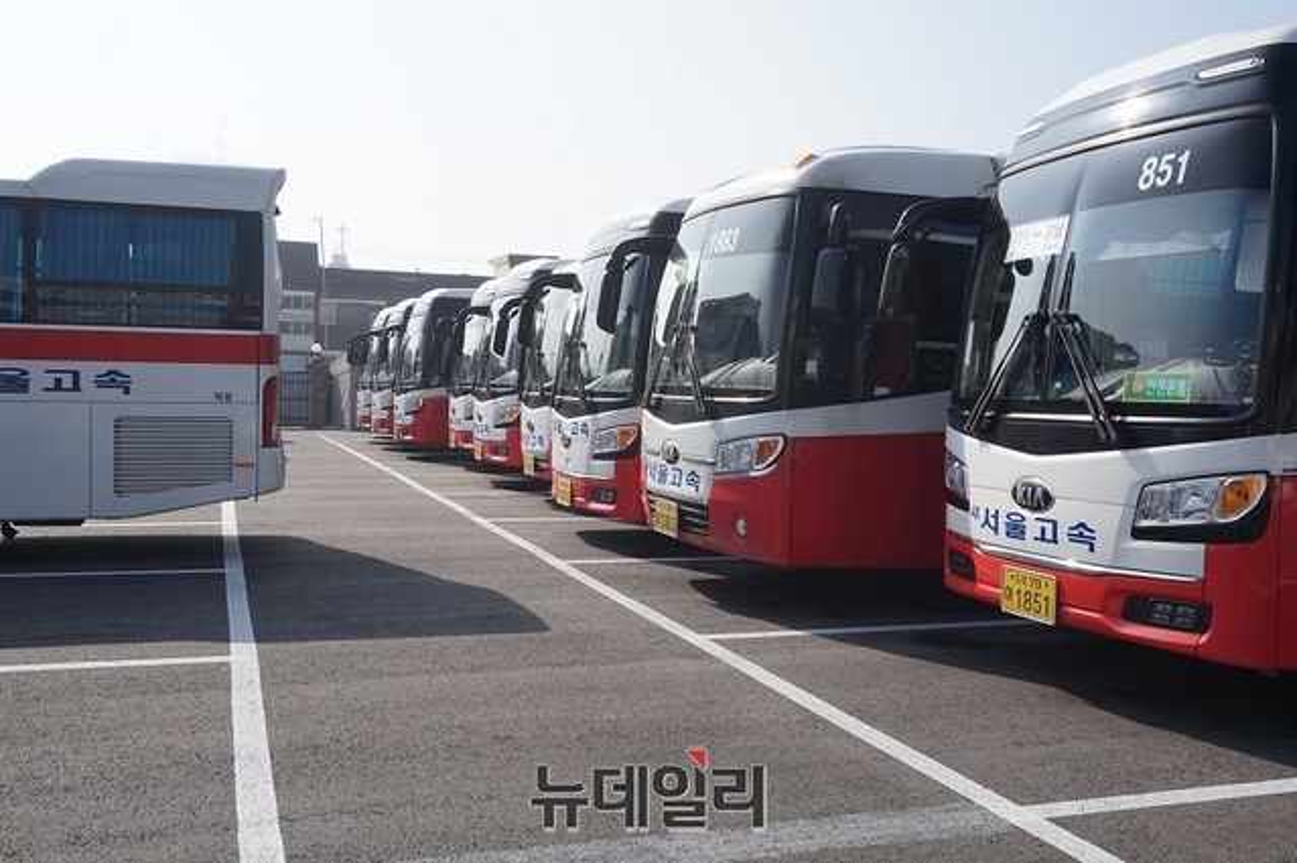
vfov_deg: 36.8
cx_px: 648
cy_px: 432
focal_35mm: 36
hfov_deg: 53.2
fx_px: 1296
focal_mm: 24
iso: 100
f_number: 11
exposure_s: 1/125
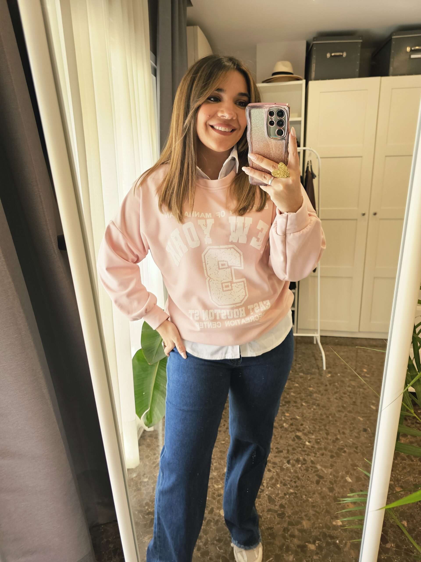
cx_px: 210
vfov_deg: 73.9
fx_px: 373
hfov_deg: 58.9
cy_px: 281
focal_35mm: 23
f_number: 1.7
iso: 125
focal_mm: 6.3
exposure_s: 1/100
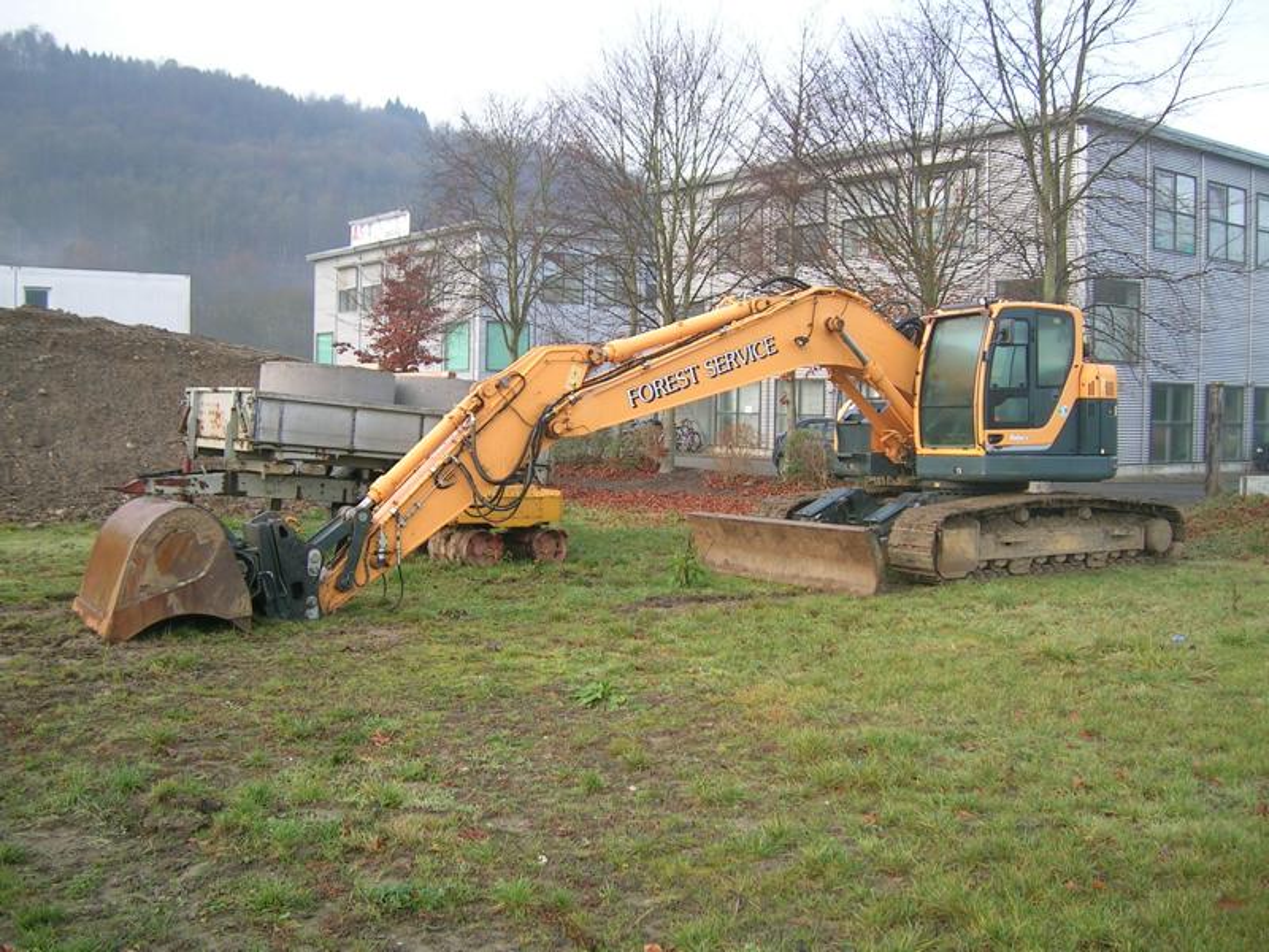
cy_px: 476
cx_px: 634
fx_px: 1283
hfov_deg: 52.6
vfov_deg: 40.7
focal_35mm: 35
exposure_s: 1/106
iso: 50
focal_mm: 5.4
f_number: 2.8
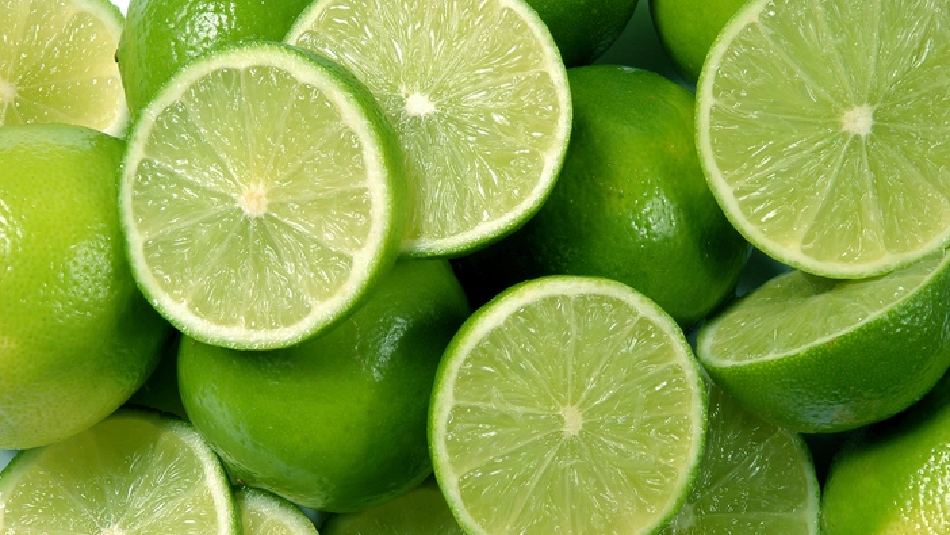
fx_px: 2796
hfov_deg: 19.3
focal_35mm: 111
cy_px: 316
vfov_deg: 10.9
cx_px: 478
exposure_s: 1/250
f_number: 22
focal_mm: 70
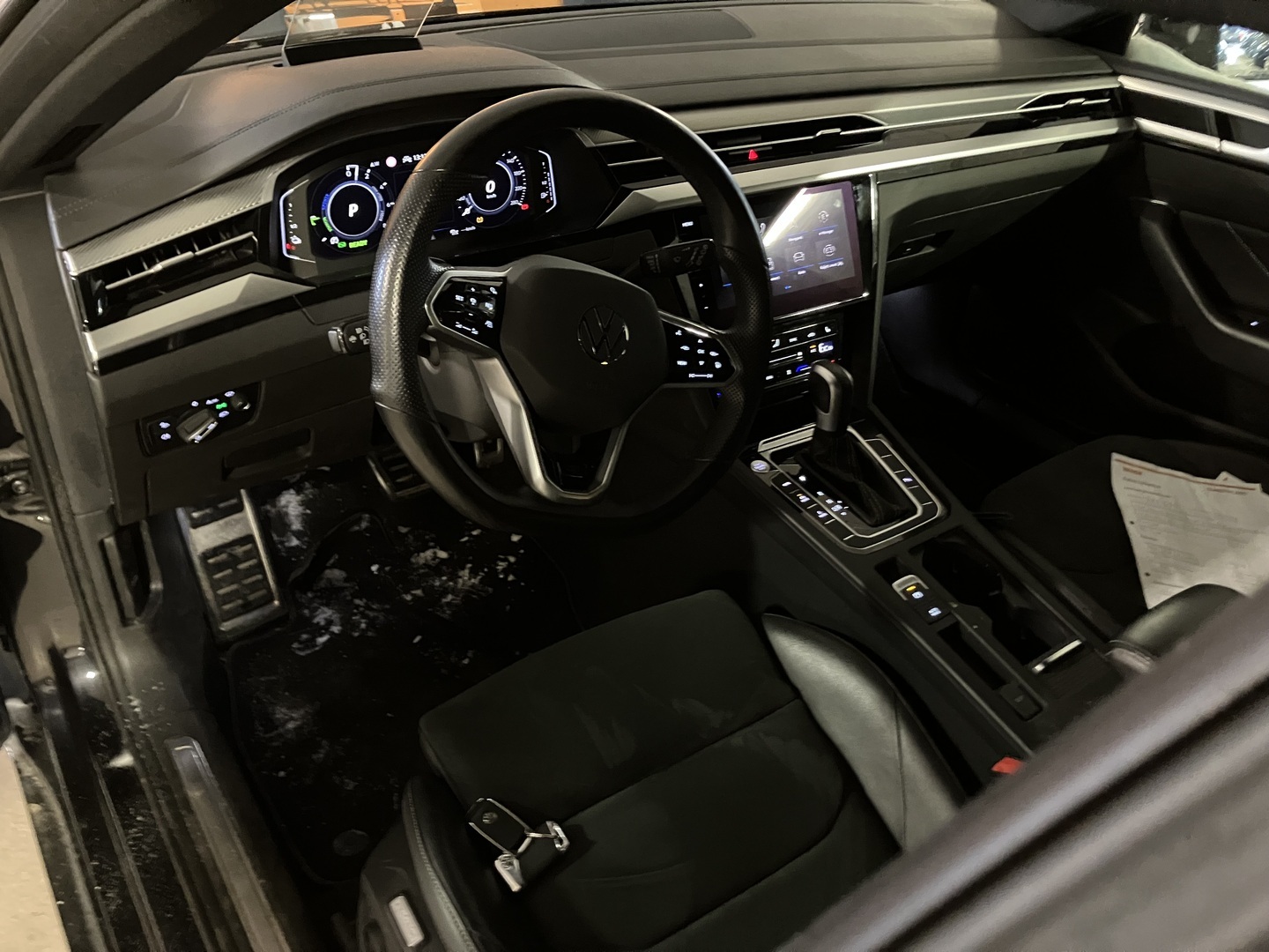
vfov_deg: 49.7
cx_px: 634
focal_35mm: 28
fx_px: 1026
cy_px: 476
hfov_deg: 63.4
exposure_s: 1/19
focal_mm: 3.99
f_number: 1.8
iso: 640
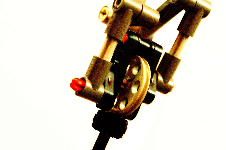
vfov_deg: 12.2
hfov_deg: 18.2
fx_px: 706
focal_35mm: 112
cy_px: 75
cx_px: 113
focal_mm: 75
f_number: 10
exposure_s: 1/6
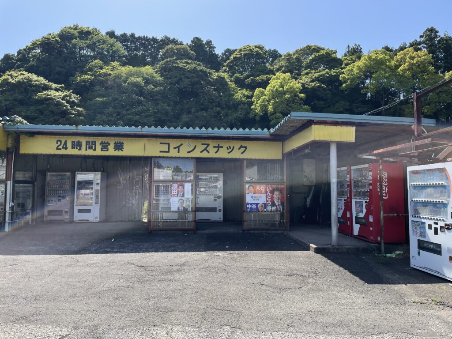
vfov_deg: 53.1
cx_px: 226
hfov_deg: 67.3
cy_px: 170
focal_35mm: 26
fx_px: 339
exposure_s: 1/2212
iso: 32
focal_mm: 4.2
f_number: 1.6
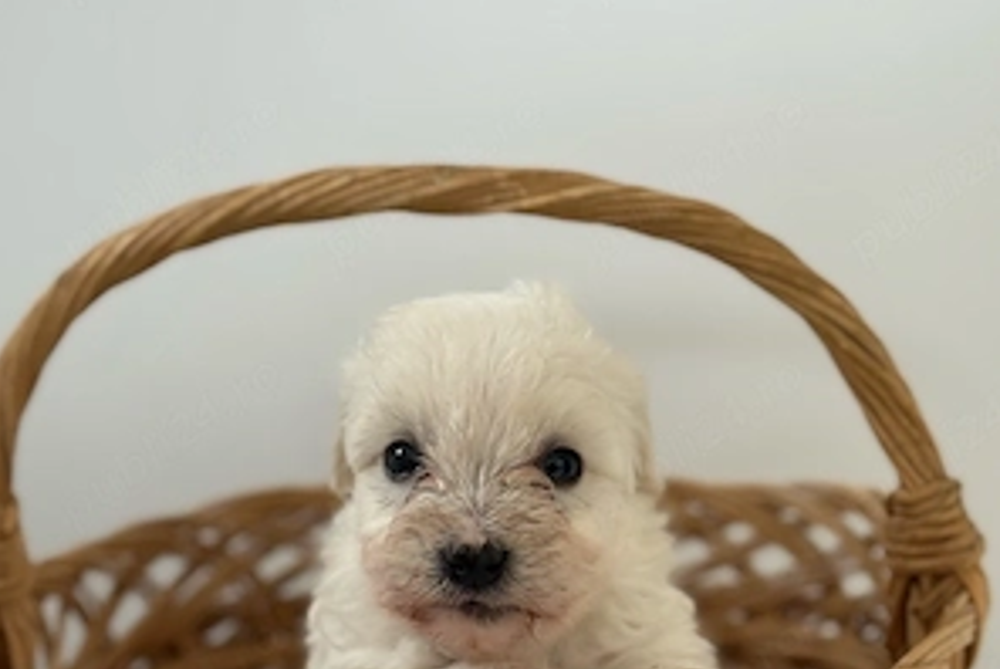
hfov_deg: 27.7
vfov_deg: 18.6
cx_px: 500
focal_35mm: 73
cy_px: 483
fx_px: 2030
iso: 50
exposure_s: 1/82
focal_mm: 5.96
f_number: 1.6
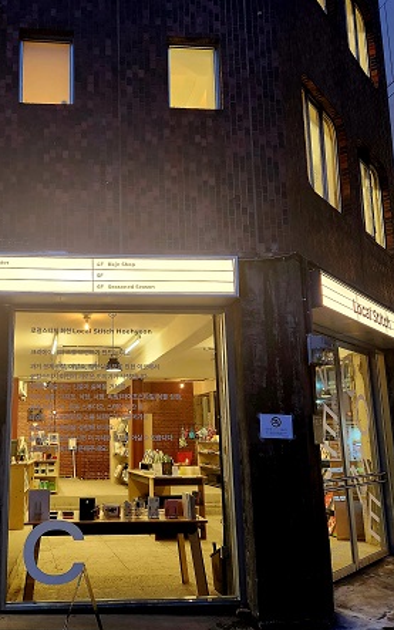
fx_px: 567
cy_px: 319
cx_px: 114
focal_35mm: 33
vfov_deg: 58.1
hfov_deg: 37.7
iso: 400
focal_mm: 5.4
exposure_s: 1/120
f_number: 1.8
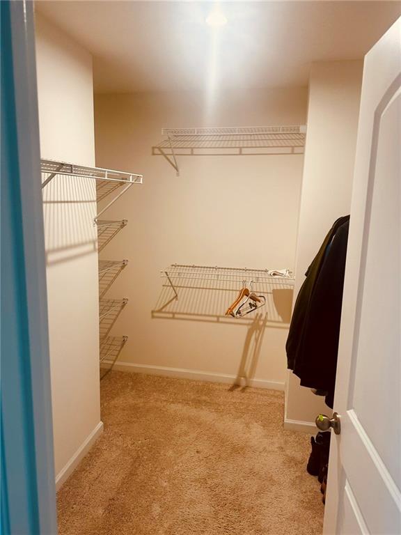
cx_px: 200
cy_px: 268
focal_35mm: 24
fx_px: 371
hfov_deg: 56.8
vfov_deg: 71.6
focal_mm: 6.86
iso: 125
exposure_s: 1/60
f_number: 1.78
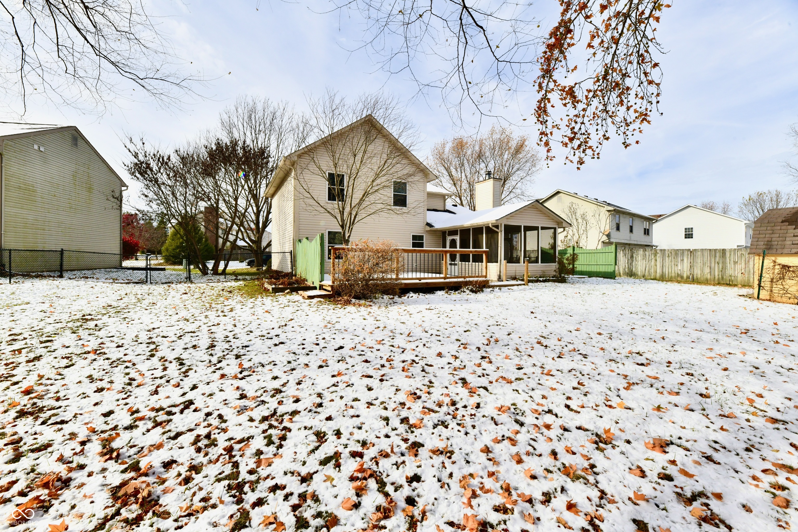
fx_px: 310
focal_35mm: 14
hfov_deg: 104.3
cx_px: 399
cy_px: 266
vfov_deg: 81.2
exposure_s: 1/1000
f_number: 16
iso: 640
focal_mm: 14
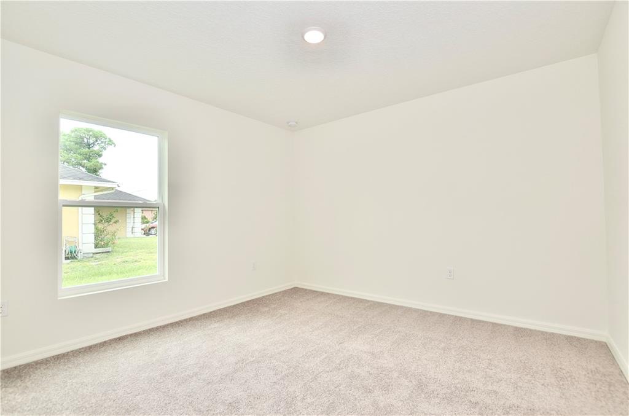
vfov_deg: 77.0
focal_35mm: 15
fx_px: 261
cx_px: 314
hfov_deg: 100.5
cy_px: 208
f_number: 5.6
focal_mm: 10
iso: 180
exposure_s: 1/125
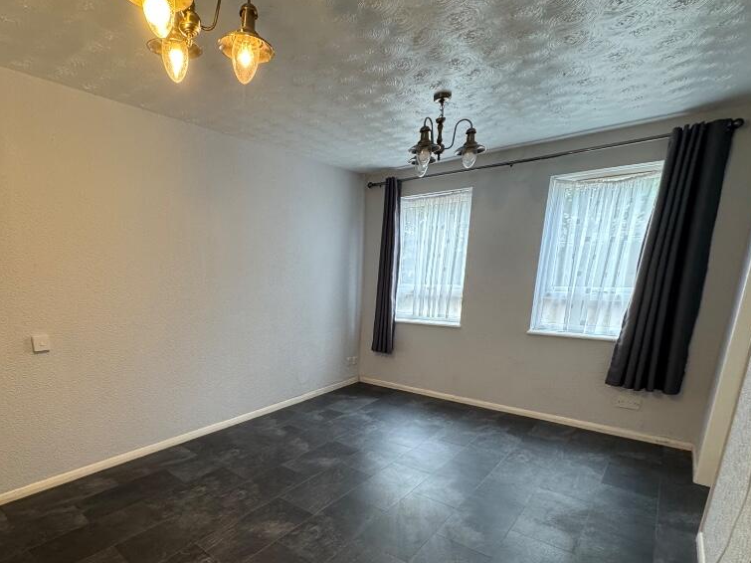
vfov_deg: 66.9
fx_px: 412
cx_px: 285
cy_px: 372
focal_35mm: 19
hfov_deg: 83.2
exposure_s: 1/100
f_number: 2.2
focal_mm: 2.22
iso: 320
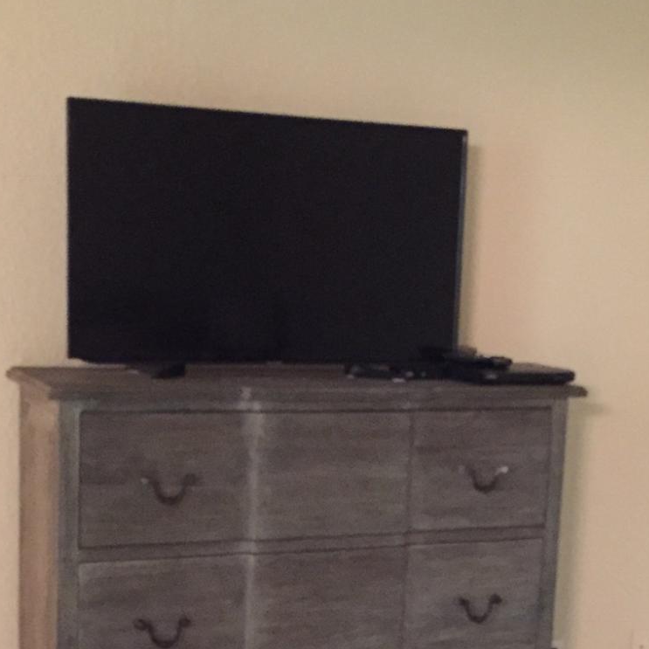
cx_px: 406
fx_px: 1464
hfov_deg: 24.9
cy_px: 503
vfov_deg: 24.7
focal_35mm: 69
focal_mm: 4.15
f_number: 2.2
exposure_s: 1/15
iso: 400
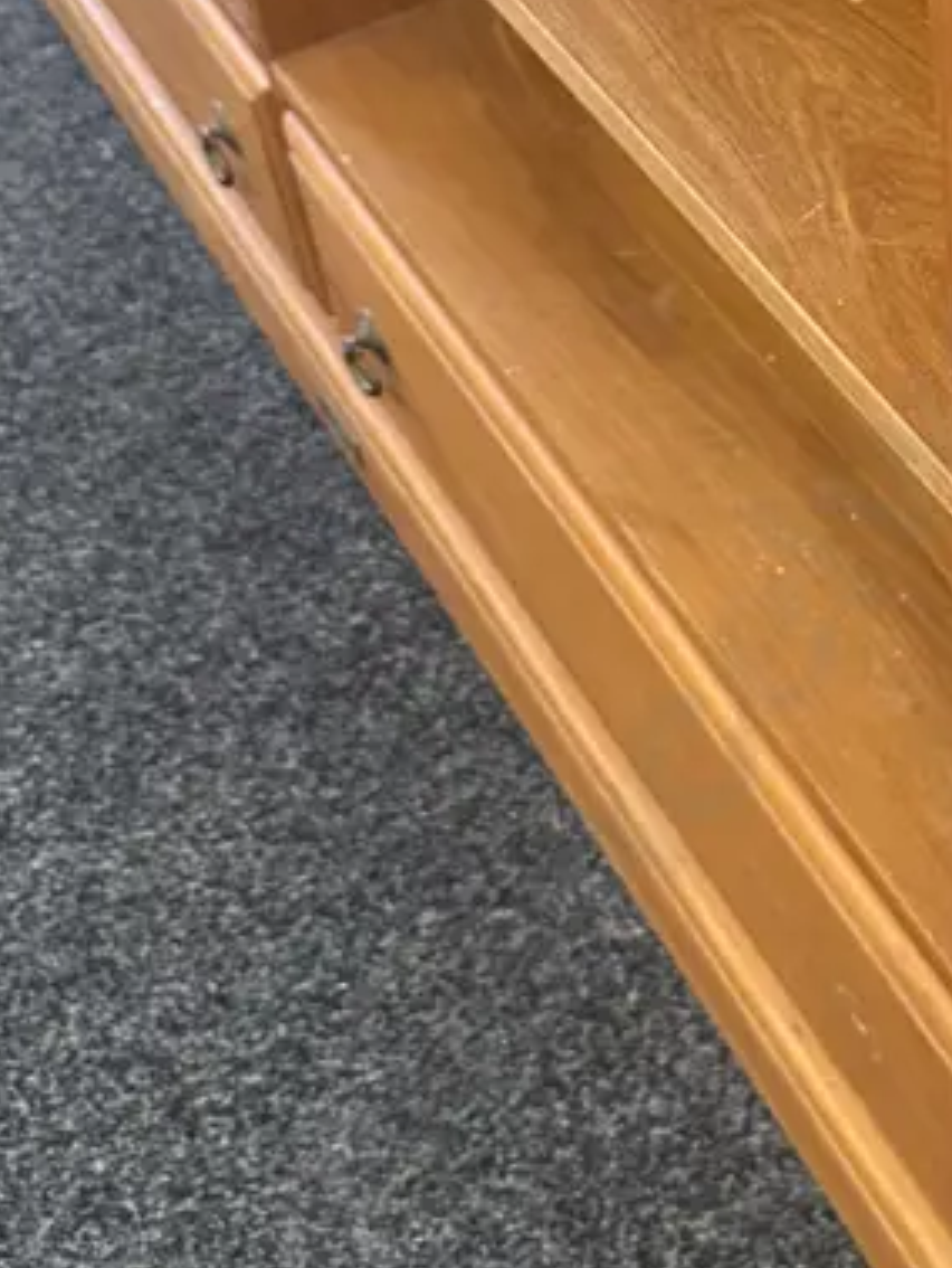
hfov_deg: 20.9
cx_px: 1173
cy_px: 111
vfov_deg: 28.6
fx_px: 2381
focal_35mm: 65
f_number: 1.78
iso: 400
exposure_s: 1/50
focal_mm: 6.86
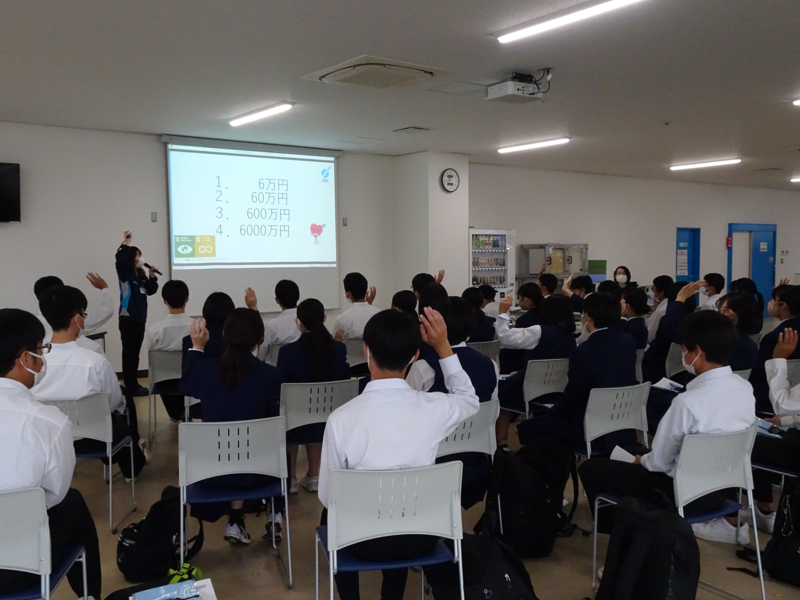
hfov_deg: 55.3
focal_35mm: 33
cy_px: 326
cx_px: 378
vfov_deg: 42.9
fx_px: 763
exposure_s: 1/250
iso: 800
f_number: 3.5
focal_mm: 4.92
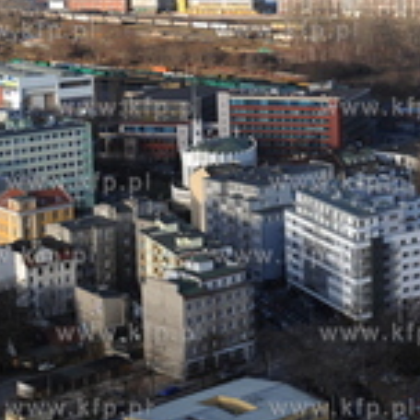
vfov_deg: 15.0
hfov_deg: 14.6
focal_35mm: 116
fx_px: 1592
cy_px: 144
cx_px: 489
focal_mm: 52
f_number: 8
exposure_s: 1/125
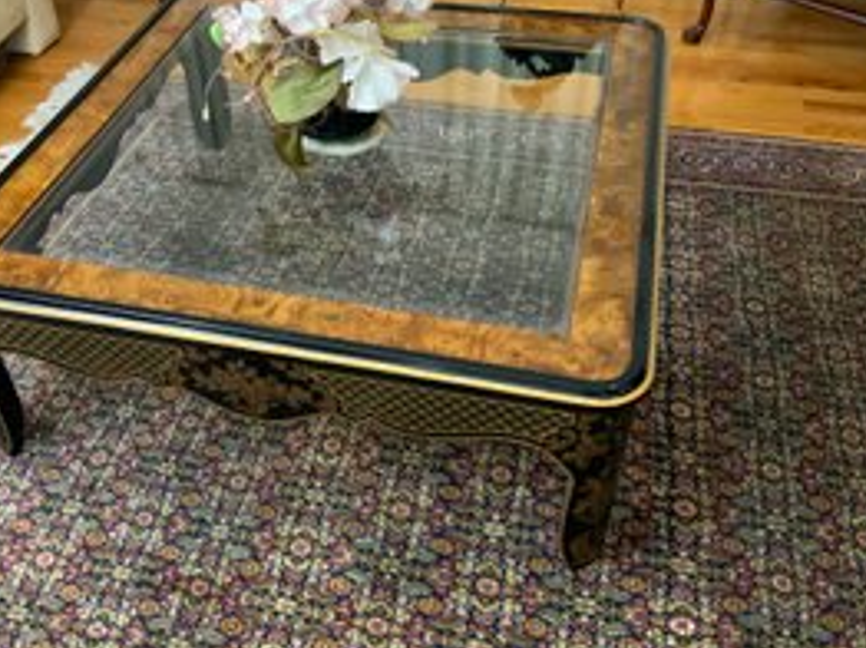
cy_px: 296
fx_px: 950
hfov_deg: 48.8
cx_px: 365
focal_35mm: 38
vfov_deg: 37.6
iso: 320
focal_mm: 3
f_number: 1.8
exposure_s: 1/30
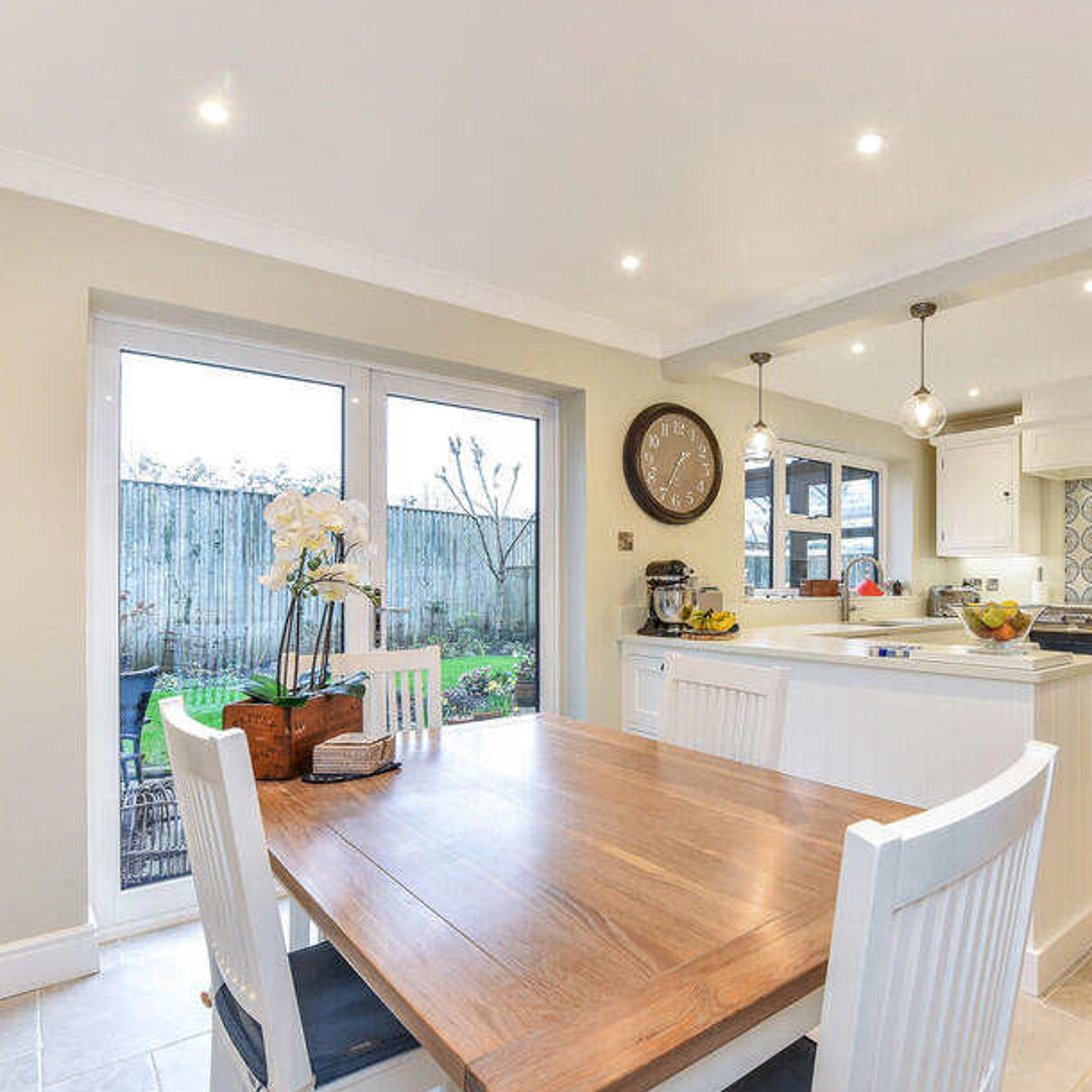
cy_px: 562
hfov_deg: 72.8
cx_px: 720
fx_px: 714
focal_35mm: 20
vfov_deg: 74.8
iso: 640
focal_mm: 14
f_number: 9
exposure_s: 1/10
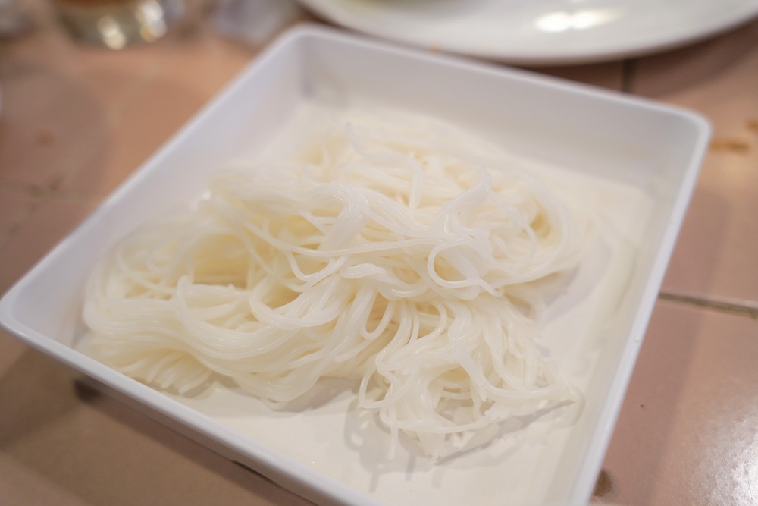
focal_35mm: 34
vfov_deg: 39.4
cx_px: 379
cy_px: 253
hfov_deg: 56.5
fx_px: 705
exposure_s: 1/160
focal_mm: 33.5
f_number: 4
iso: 1600
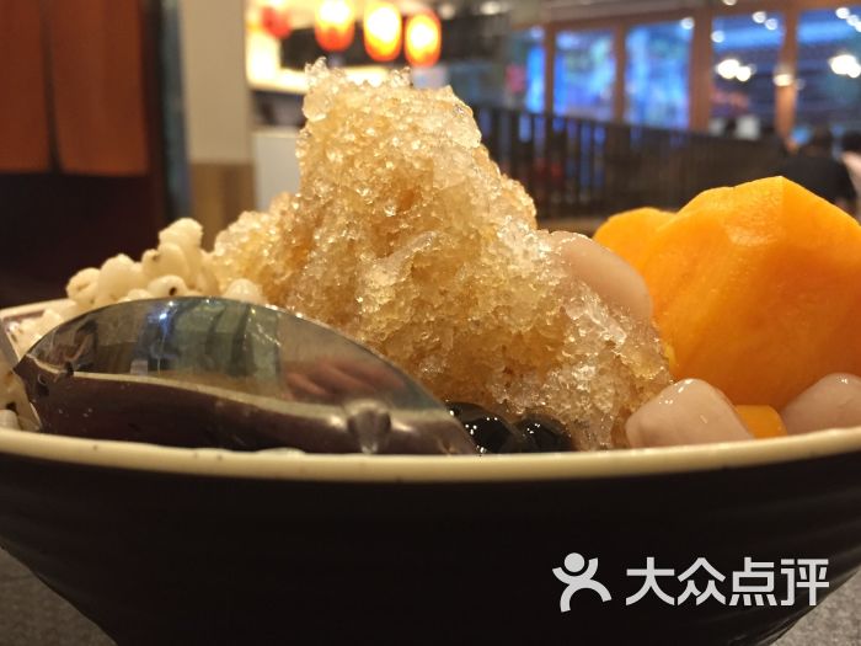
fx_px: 970
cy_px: 323
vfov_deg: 36.8
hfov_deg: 47.9
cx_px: 430
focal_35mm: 39
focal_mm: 4.15
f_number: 2.2
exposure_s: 1/33
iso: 200
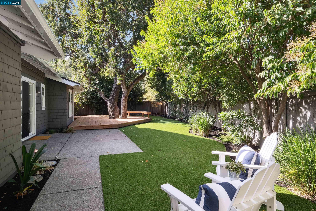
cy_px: 106
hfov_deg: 82.6
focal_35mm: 20
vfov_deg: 60.7
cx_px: 158
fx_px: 180
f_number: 16
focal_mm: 20.5
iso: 320
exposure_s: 1/40
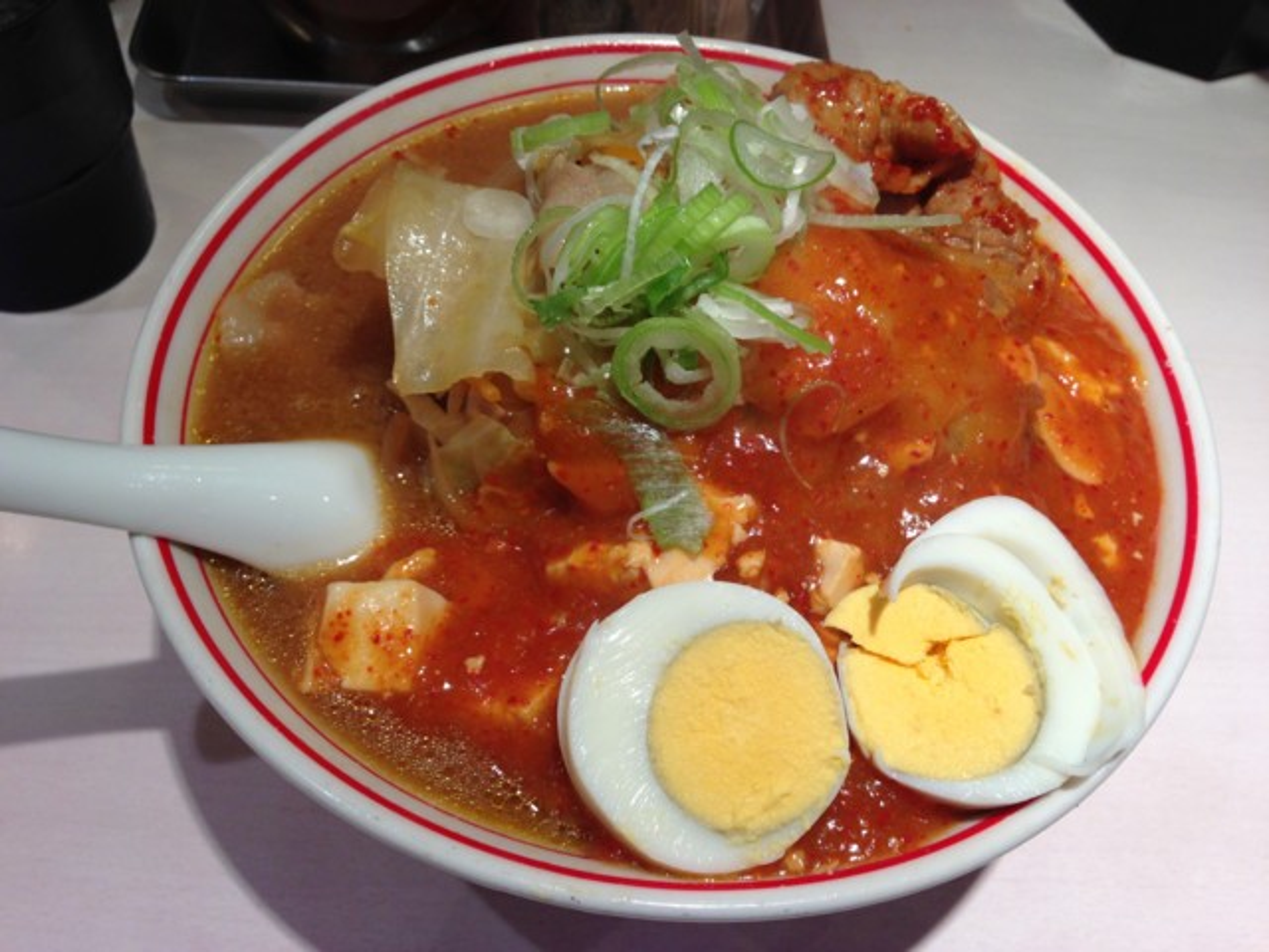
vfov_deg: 42.9
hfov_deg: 55.4
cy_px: 476
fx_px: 1210
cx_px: 634
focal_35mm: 33
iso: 64
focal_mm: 4.13
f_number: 2.4
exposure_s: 1/60
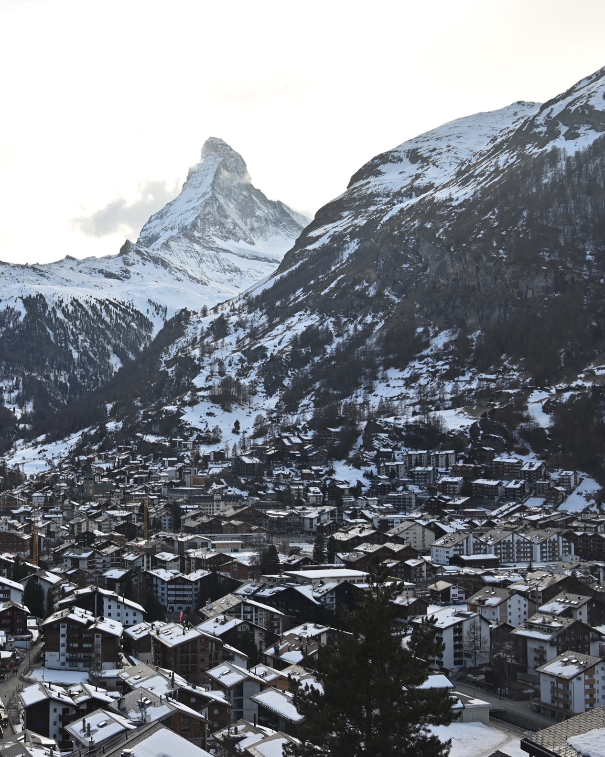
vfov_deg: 39.5
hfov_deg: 31.2
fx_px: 1052
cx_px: 110
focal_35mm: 47
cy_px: 377
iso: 100
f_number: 6.3
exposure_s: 1/320
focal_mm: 33
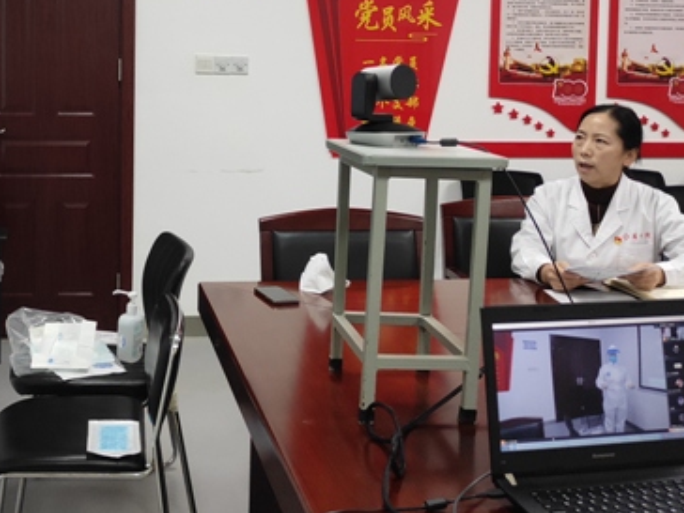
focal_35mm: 44
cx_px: 152
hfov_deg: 41.4
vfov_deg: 32.2
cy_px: 124
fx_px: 869
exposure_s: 1/33
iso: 170
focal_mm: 5.43
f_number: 1.89
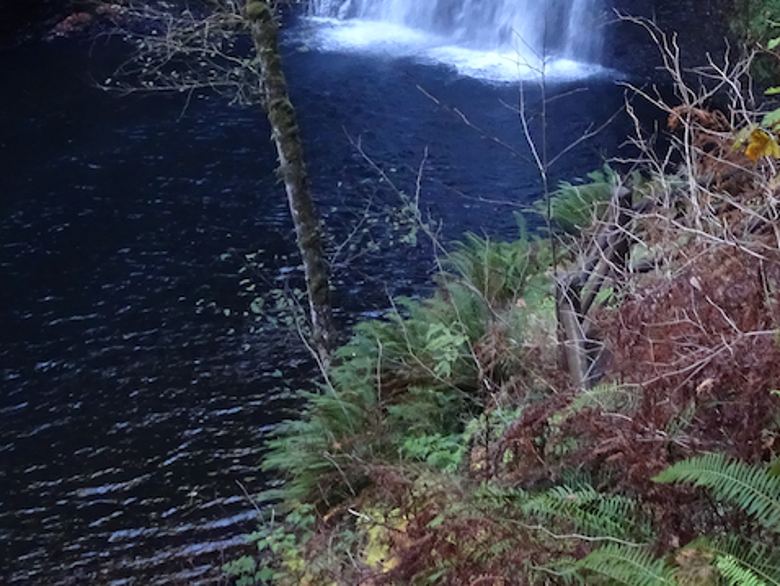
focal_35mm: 91
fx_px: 2052
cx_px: 527
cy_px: -193
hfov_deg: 21.4
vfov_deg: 15.4
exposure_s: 1/40
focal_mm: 5.79
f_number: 4
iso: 400
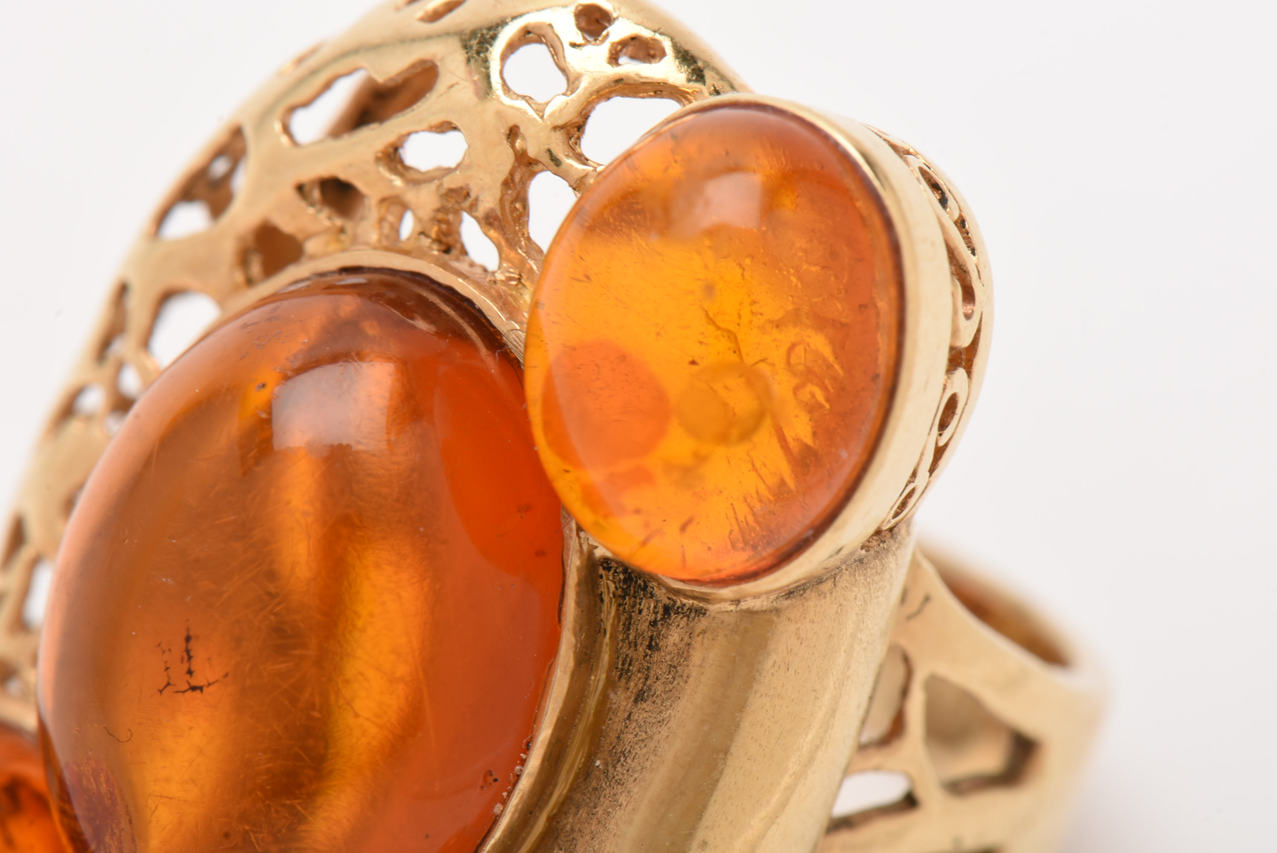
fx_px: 4526
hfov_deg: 16.1
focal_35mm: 128
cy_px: 426
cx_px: 638
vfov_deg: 10.8
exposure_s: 1/125
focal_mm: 85
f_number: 22
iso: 100
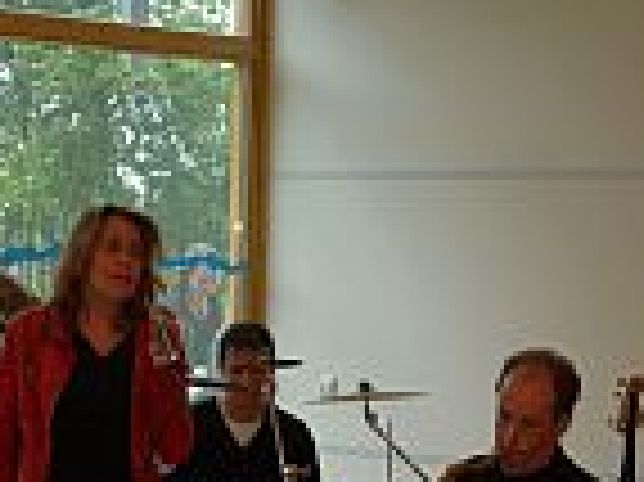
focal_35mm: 129
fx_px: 2398
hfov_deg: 15.2
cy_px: 275
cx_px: 167
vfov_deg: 11.5
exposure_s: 1/30
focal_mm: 23
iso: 100
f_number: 4.8
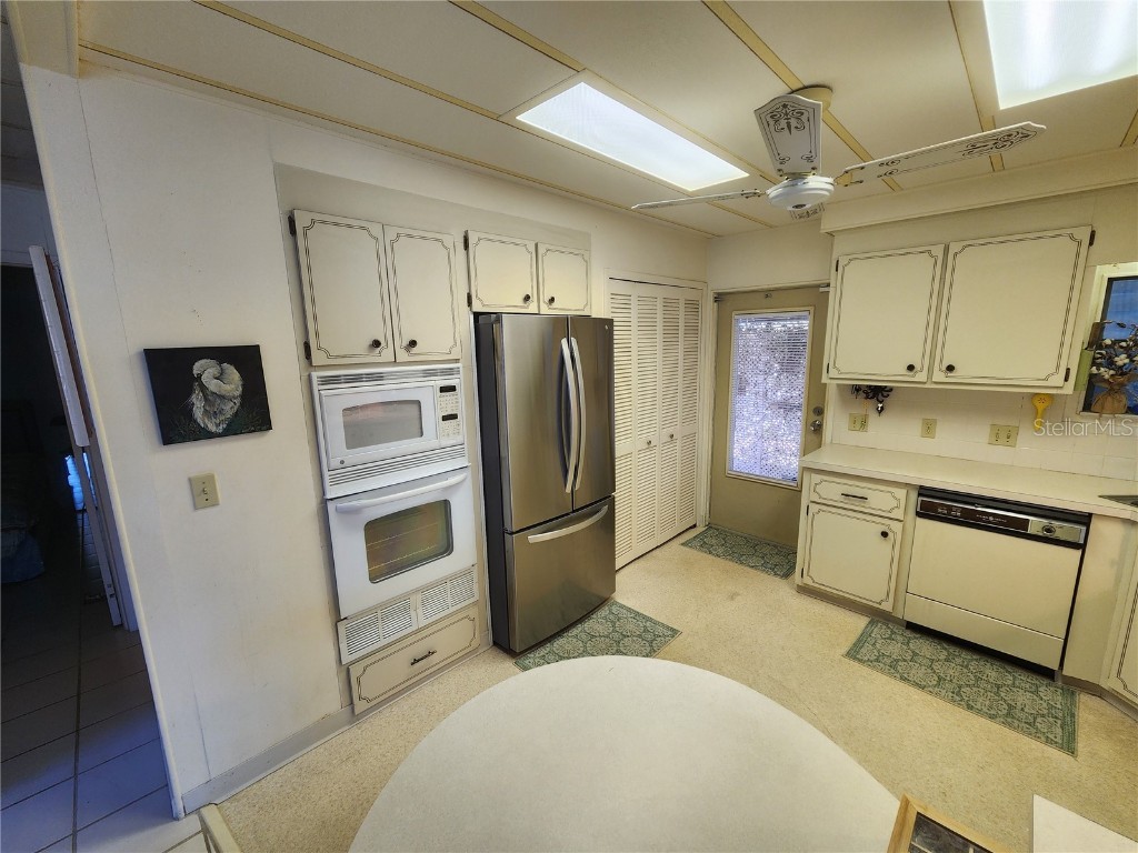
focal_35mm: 13
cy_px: 426
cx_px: 569
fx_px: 427
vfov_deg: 89.9
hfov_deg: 106.2
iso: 125
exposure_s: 1/60
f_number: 2.2
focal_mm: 2.2
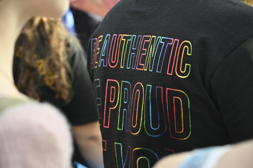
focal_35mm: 124
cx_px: 126
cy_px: 84
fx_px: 875
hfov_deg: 16.5
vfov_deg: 11.0
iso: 640
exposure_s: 1/500
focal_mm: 83
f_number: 5.6
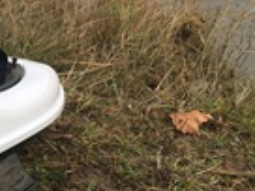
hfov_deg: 22.3
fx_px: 626
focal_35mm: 85
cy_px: 47
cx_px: 11
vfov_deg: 17.3
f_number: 2.2
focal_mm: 4.15
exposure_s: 1/620
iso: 25
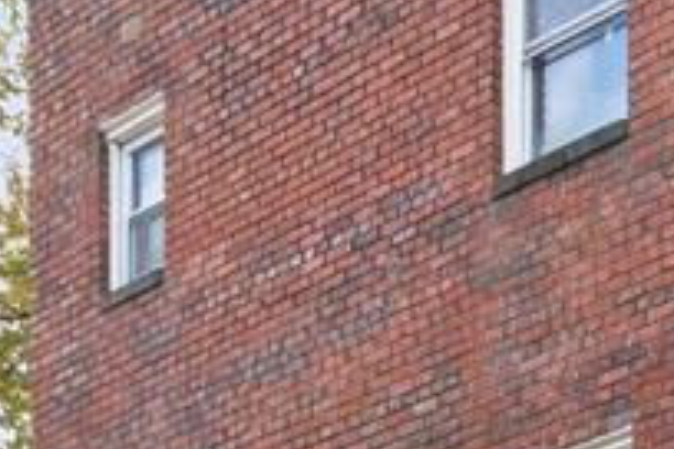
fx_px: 1984
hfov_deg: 17.5
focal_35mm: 106
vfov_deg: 12.2
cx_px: 975
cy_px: 700
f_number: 10
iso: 200
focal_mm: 10
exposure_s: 1/160
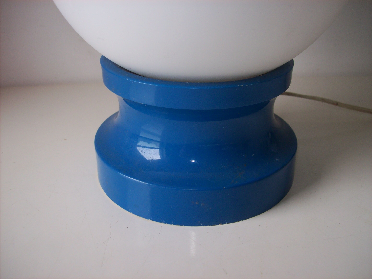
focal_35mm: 36
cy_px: 140
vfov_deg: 39.6
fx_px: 387
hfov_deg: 51.4
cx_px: 186
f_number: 2.7
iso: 80
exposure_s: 1/64
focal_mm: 6
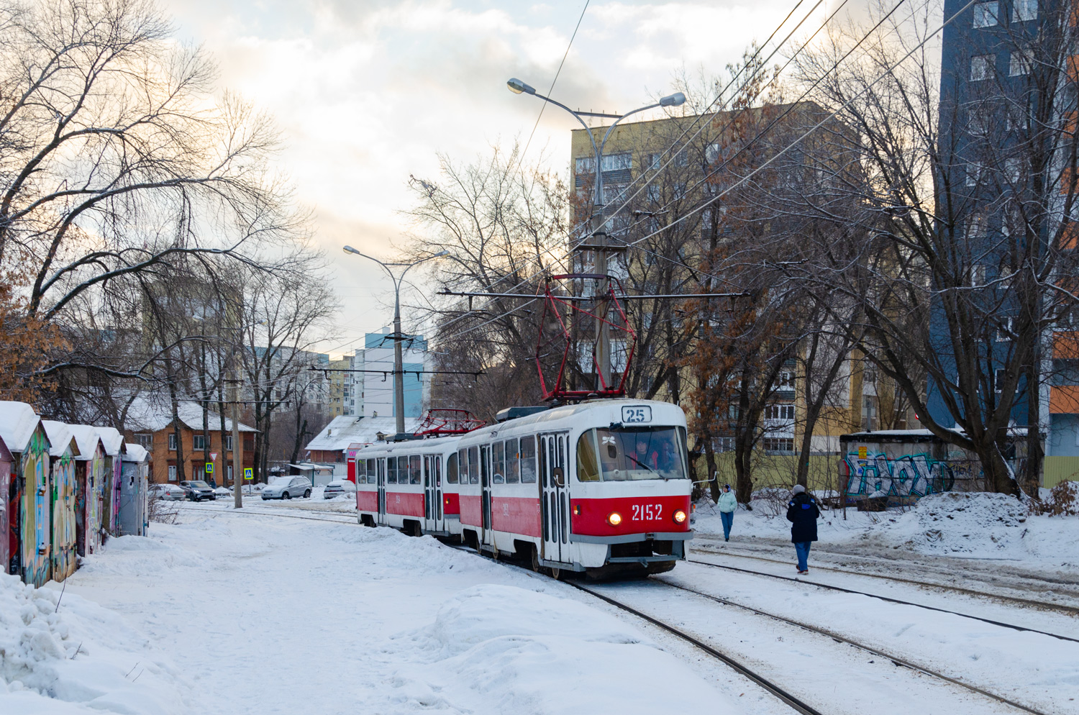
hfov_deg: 49.6
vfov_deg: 34.1
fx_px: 1167
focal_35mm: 39
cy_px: 358
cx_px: 540
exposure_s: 1/200
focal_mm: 26
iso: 320
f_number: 7.1
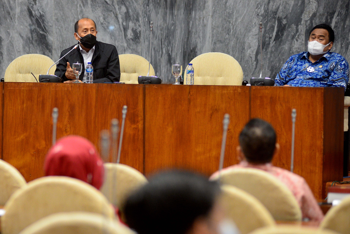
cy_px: 117
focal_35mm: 125
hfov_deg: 16.4
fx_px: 1216
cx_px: 175
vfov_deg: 11.0
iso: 2500
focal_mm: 125
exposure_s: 1/100
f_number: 2.8
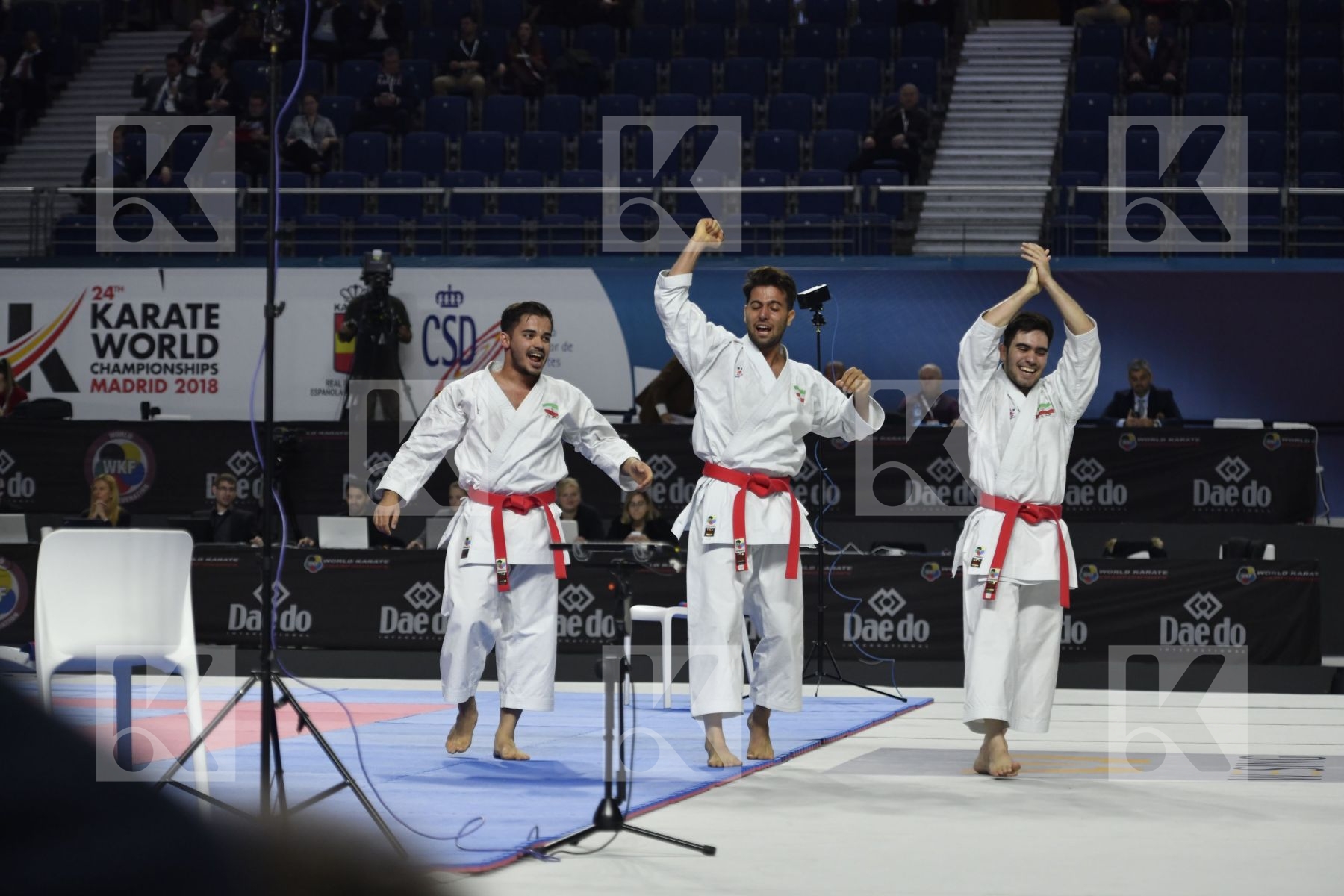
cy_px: 448
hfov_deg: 16.8
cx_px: 672
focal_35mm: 122
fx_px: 4554
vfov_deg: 11.2
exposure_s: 1/800
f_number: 4
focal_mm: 122
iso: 1250
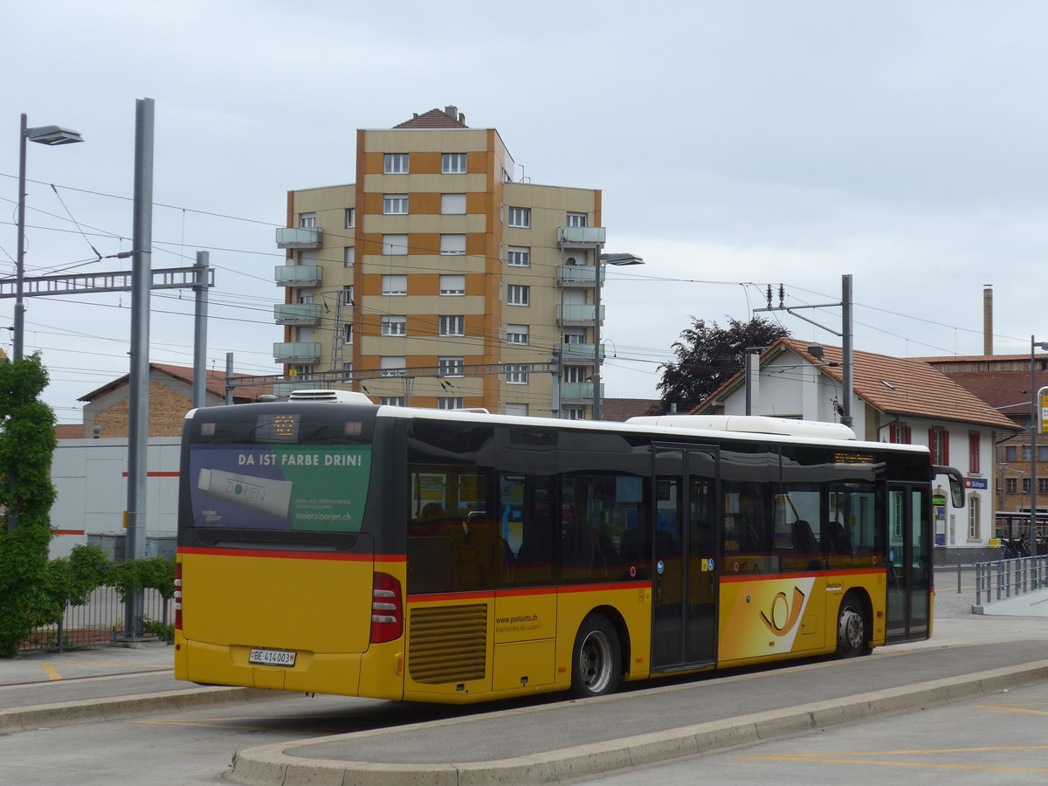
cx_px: 524
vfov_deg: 22.3
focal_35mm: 66
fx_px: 1998
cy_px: 393
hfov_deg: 29.4
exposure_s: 1/800
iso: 80
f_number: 3.9
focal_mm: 13.4
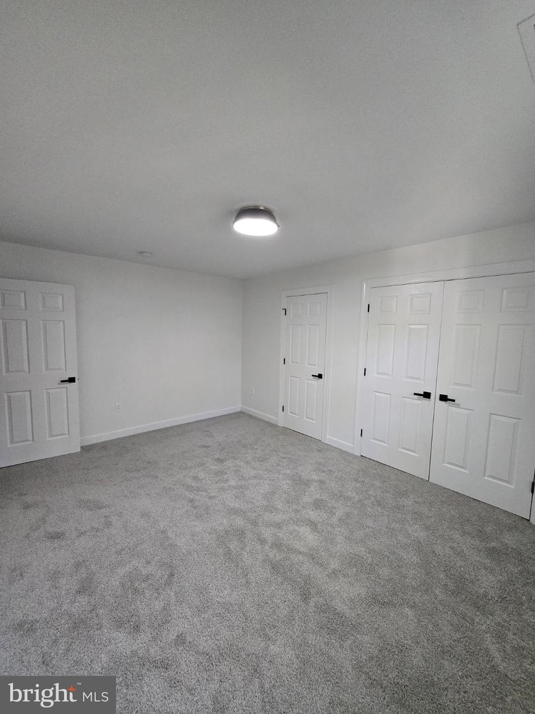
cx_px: 268
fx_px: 268
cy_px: 357
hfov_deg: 89.9
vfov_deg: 106.2
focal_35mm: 13
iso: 400
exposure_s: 1/60
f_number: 2.2
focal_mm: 1.7
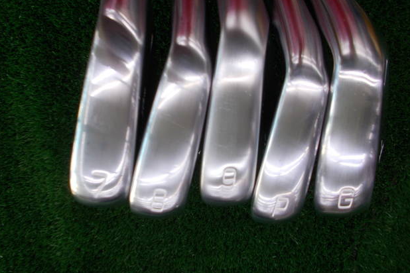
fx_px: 319
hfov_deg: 65.5
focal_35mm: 28
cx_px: 206
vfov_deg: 46.4
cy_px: 133
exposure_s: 1/50
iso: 80
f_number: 3.2
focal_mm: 4.6
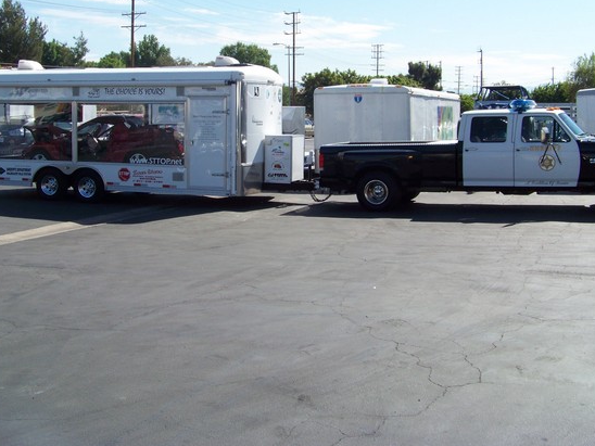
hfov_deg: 41.2
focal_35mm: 46
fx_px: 791
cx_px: 313
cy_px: 167
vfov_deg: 31.4
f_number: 4
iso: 72
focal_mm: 5.85
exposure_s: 1/500
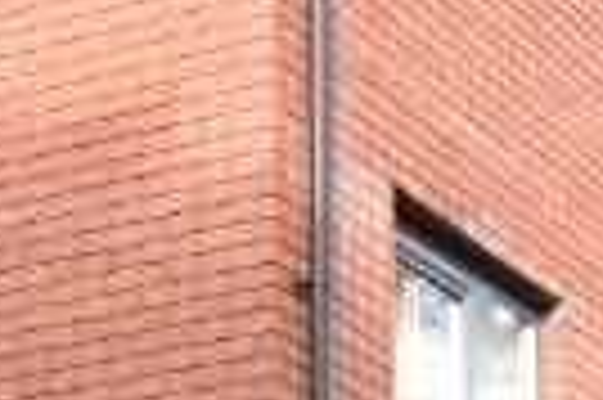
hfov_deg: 12.7
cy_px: 645
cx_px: 540
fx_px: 2693
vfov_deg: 8.3
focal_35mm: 161
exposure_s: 1/160
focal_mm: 14
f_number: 3.5
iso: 100
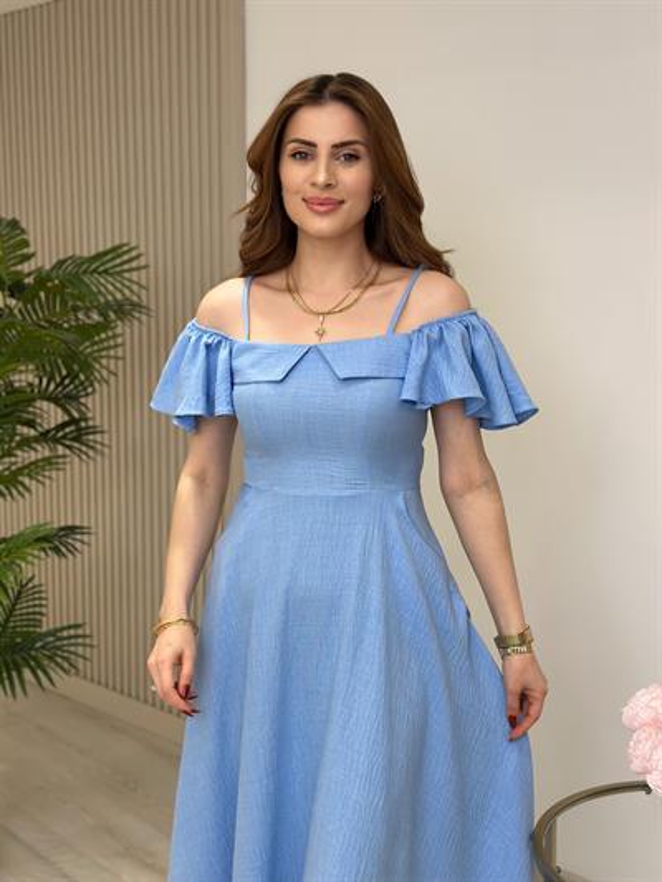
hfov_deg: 30.3
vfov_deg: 39.6
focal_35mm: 48
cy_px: 441
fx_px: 1223
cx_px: 331
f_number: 1.78
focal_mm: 6.86
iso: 80
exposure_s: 1/248
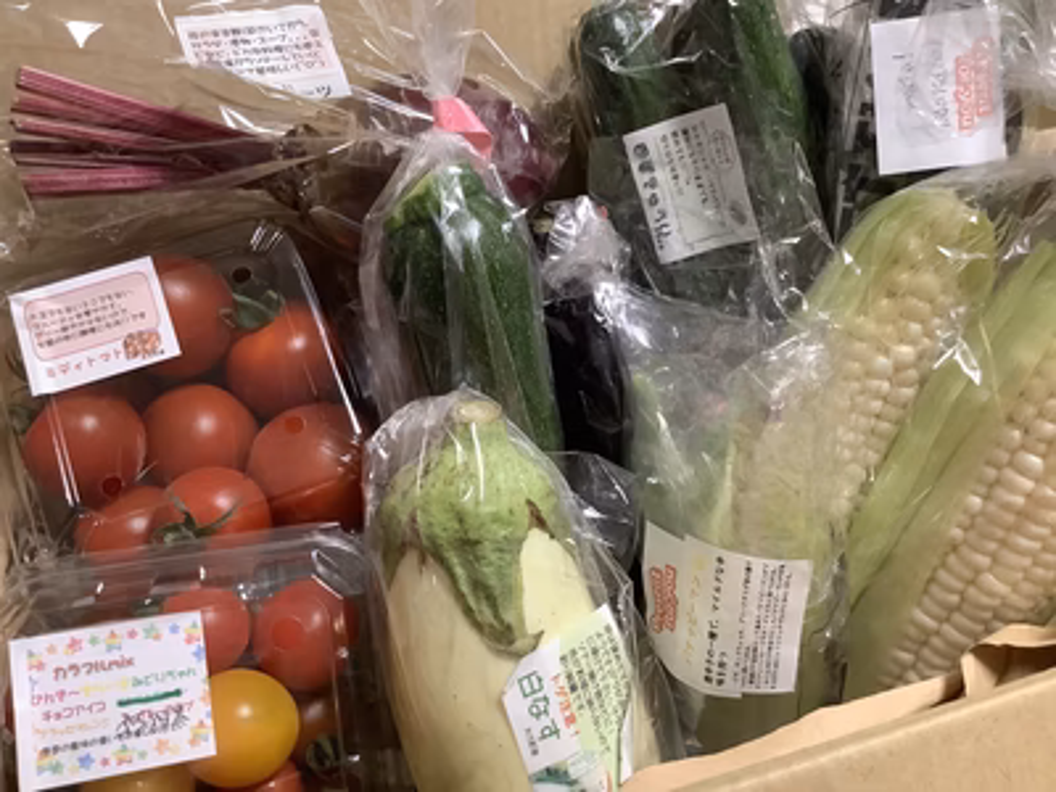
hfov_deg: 58.4
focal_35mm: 31
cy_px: 396
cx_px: 528
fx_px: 946
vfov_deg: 45.4
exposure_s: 1/60
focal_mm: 3.3
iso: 250
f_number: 2.4
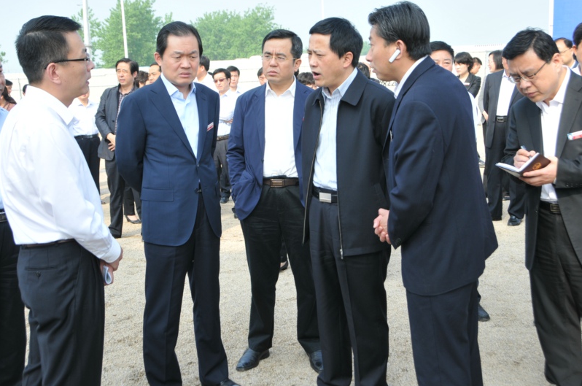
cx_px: 290
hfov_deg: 44.6
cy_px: 173
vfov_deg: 30.4
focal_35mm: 44
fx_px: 710
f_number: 10
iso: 320
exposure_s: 1/400
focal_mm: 26
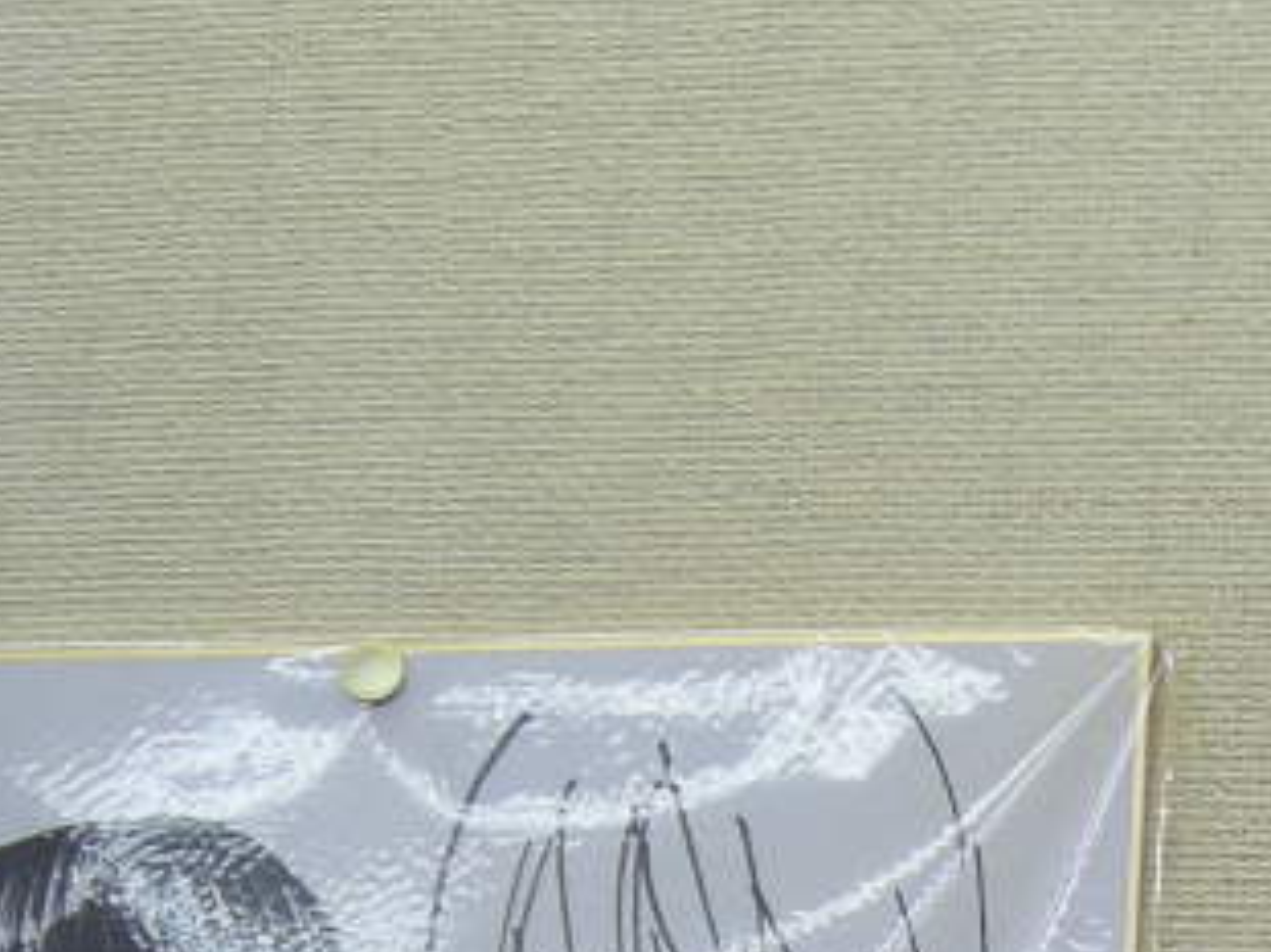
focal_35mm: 125
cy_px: 1369
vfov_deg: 11.4
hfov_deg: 15.1
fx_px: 4588
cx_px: 1602
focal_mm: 6.3
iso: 50
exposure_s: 1/44
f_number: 3.2
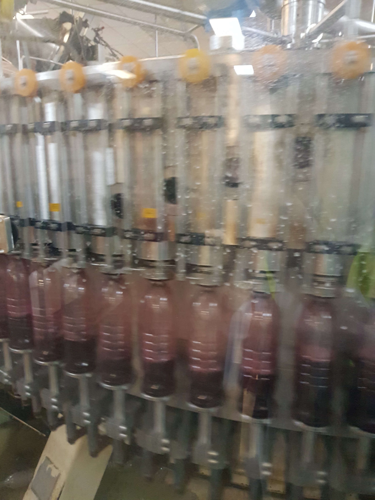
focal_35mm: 26
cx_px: 188
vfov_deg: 67.3
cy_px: 250
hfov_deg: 53.1
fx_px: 376
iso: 800
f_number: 1.7
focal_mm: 4.3
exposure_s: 1/50
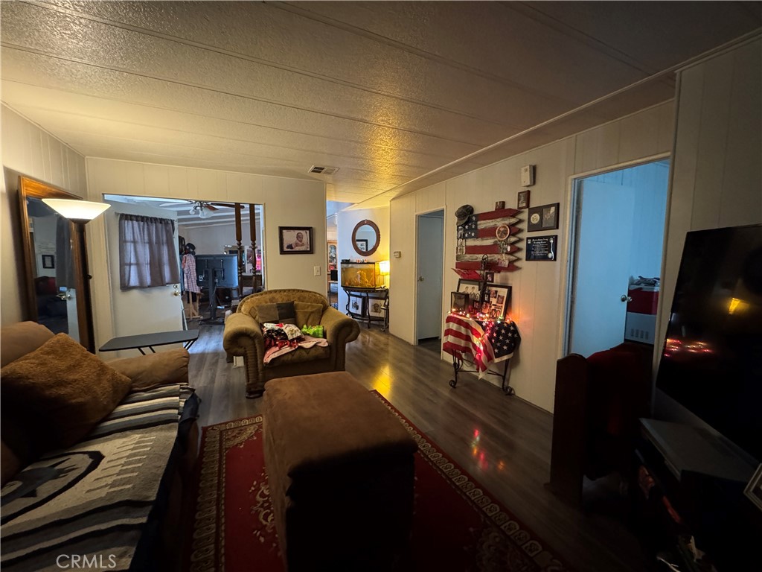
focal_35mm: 14
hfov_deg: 102.1
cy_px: 286
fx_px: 308
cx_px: 381
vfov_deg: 85.7
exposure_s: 1/40
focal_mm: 2.22
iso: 1250
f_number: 2.2
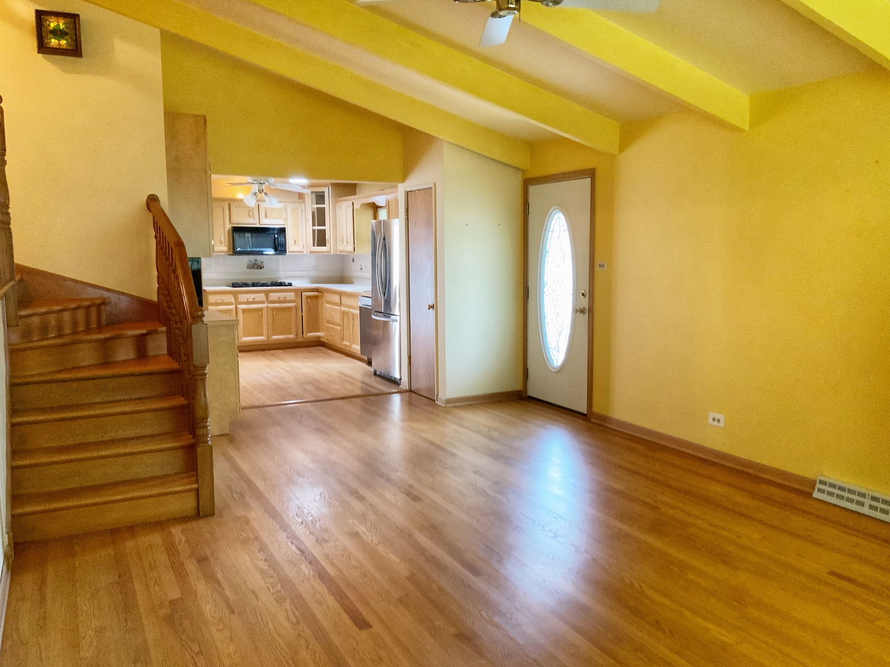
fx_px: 746
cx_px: 445
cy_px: 334
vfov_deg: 48.2
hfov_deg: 61.7
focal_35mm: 29
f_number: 1.8
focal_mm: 3
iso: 250
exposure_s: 1/60
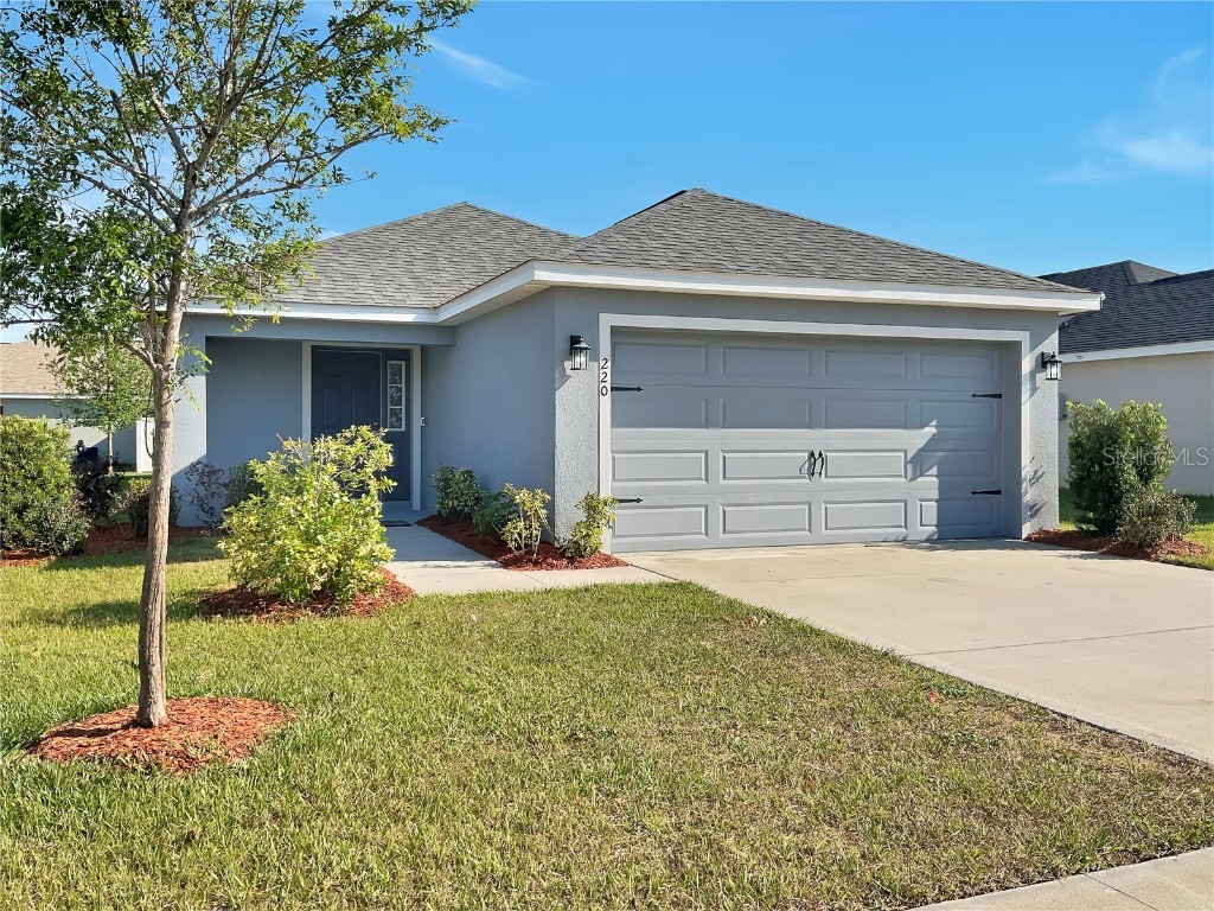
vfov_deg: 48.2
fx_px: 1017
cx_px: 607
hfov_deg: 61.7
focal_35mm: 29
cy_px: 456
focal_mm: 3
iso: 16
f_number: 1.8
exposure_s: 1/1626
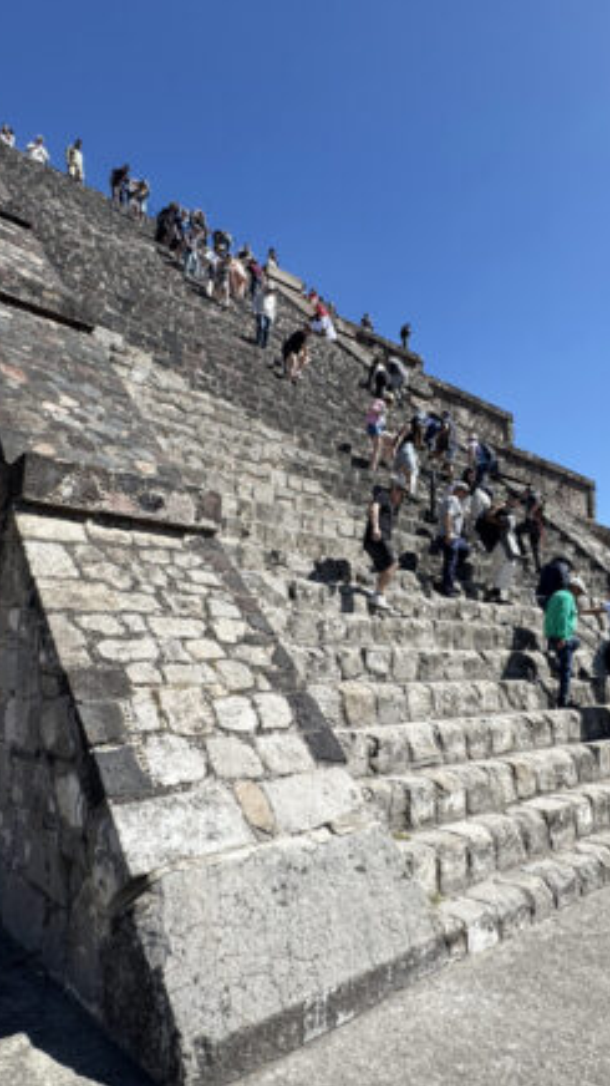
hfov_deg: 53.1
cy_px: 553
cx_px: 371
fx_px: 604
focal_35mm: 21
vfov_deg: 83.8
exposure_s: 1/2028
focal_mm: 2.2
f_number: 2.2
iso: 50
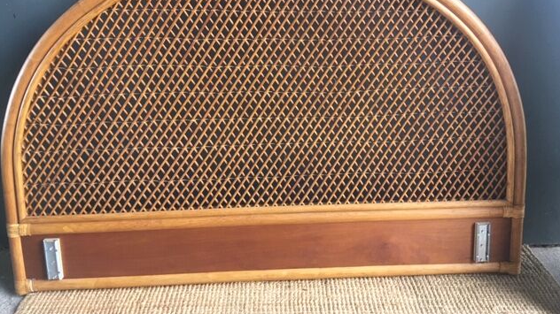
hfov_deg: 61.0
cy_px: 119
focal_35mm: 32
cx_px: 283
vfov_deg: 36.4
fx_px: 475
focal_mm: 4.15
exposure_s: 1/33
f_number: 2.2
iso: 64
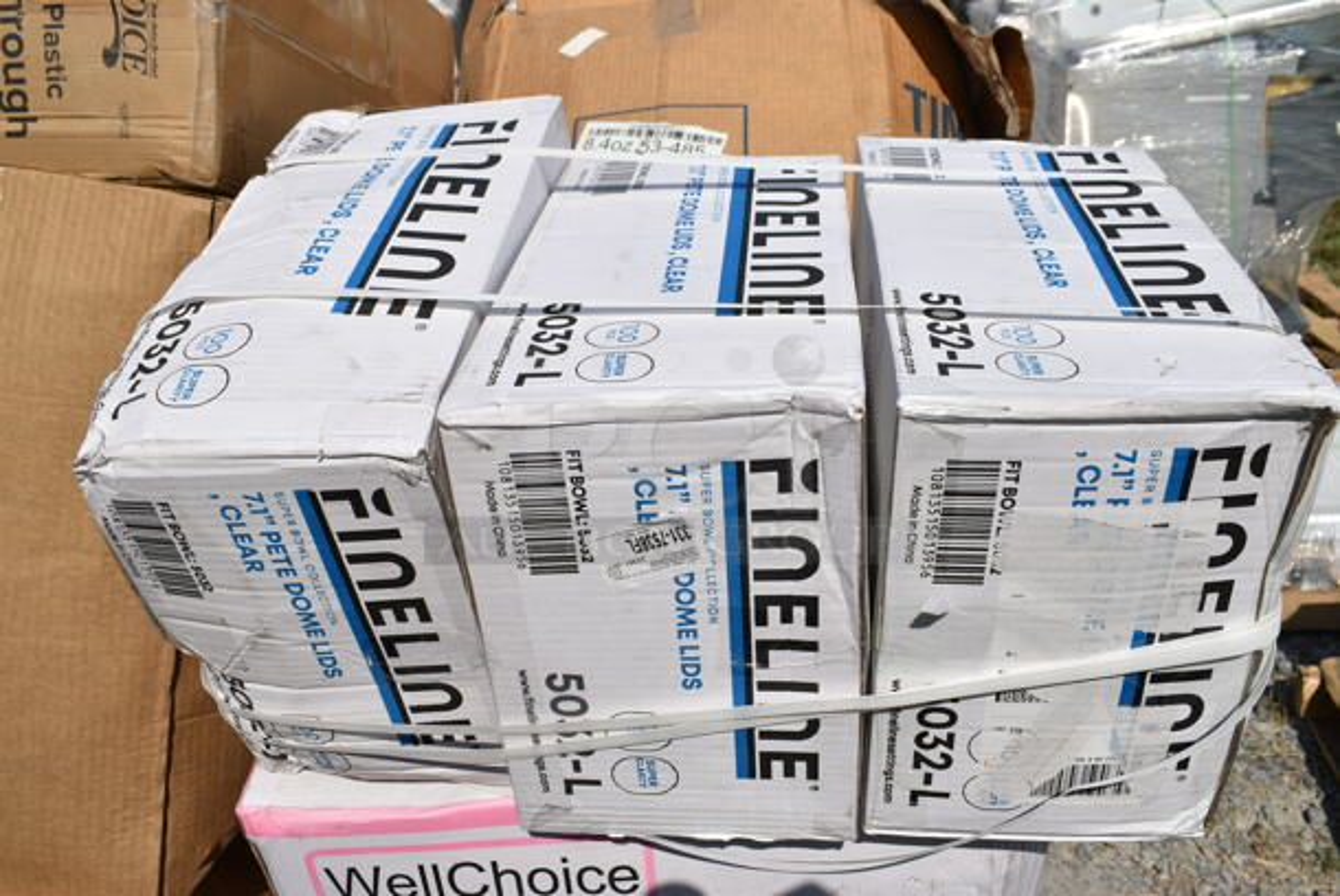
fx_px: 1174
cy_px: 448
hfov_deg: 59.4
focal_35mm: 32
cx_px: 670
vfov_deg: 41.8
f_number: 10
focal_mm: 21
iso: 100
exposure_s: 1/400
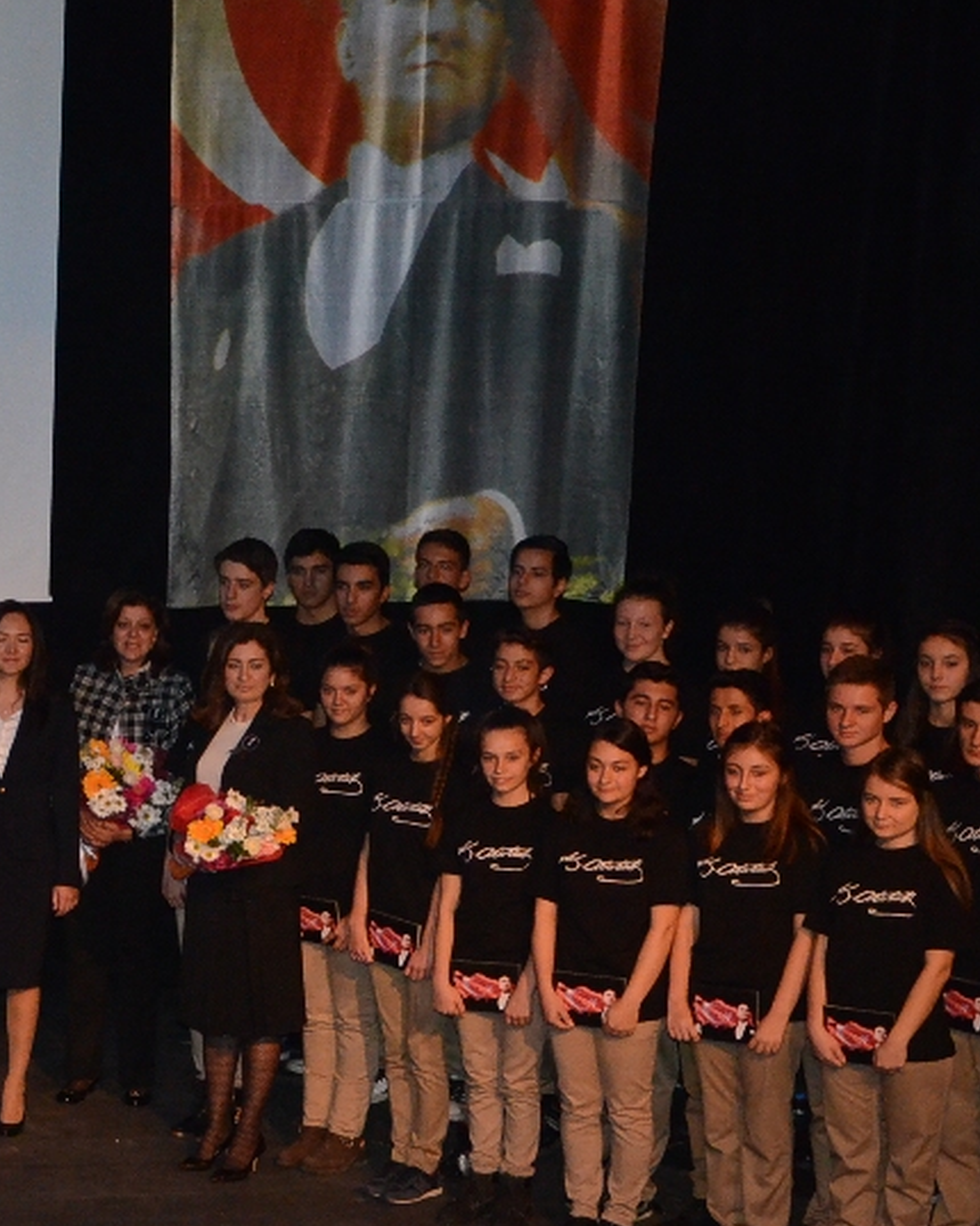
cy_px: 802
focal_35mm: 103
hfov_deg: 14.3
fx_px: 3736
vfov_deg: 18.6
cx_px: -283
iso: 3200
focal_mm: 32
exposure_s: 1/250
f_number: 4.2
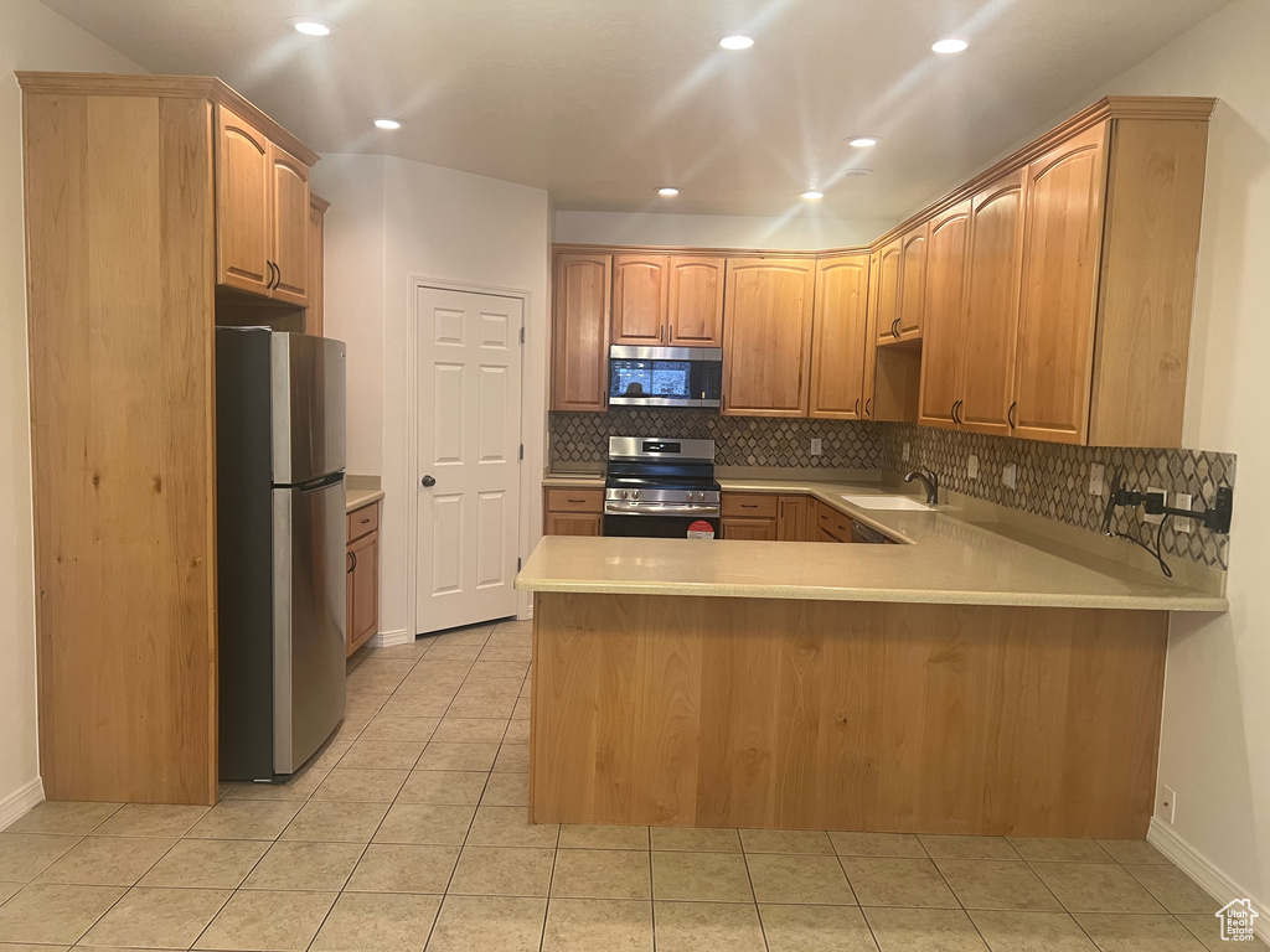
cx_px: 635
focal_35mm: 26
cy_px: 476
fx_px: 954
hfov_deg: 67.3
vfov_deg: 53.1
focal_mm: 5.7
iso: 100
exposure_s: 1/60
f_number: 1.5
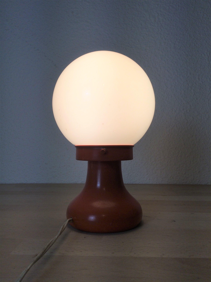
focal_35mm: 29
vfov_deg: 61.7
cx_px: 106
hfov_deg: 48.2
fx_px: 236
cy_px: 141
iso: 32
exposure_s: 1/451
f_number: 2.2
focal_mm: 4.15
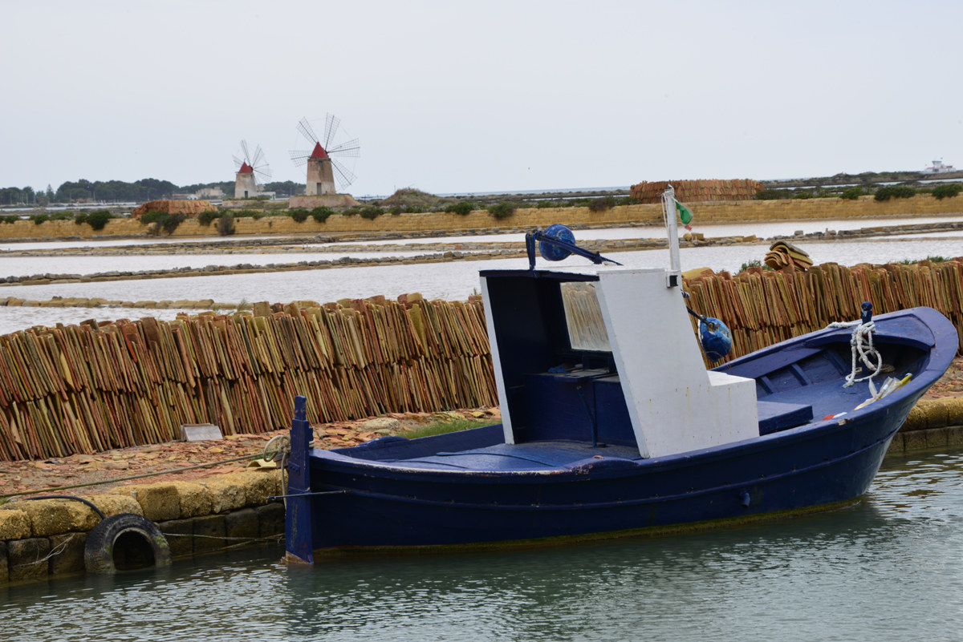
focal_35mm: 122
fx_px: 3265
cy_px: 321
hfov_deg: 16.8
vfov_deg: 11.2
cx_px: 482
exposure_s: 1/60
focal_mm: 122
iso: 200
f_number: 16
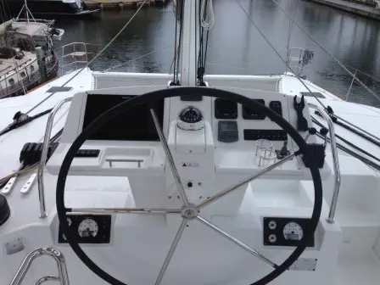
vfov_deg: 42.9
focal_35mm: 33
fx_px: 362
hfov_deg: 55.4
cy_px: 142
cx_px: 190
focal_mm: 4.12
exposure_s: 1/1232
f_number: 2.4
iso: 50
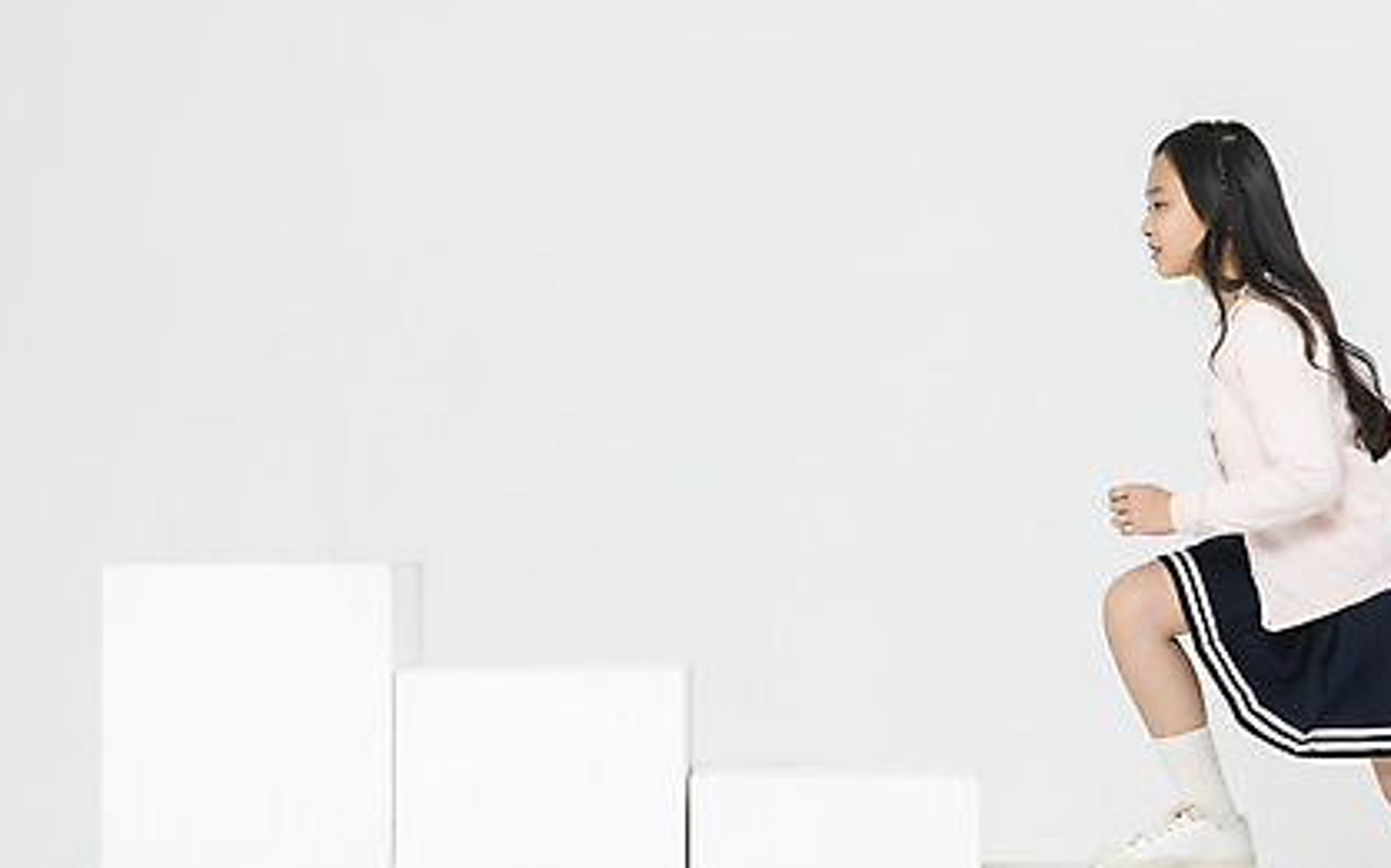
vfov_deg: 17.1
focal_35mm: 76
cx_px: 860
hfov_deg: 27.1
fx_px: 2880
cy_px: 545
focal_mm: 52
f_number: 20
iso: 100
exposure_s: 1/125
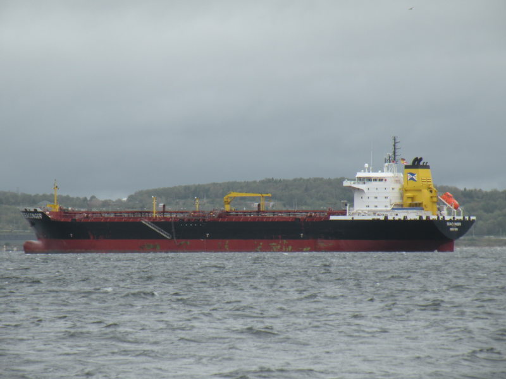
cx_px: 253
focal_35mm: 244
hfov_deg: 8.1
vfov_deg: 6.1
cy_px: 190
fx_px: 3567
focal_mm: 43.1
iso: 64
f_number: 6.3
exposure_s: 1/191
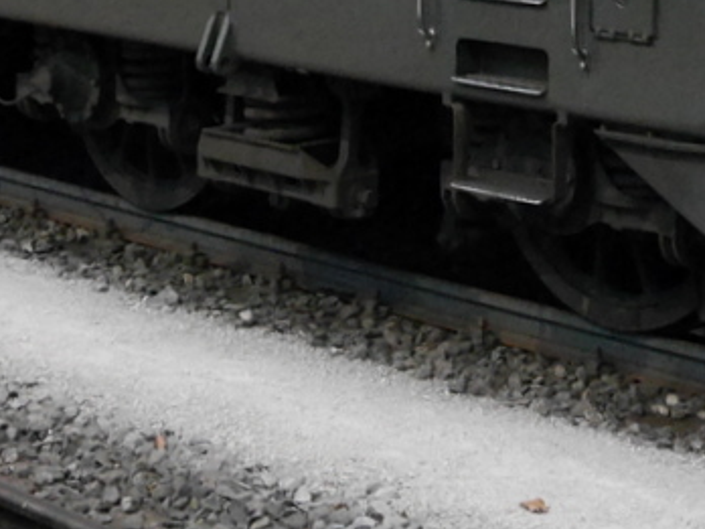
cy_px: -249
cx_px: 365
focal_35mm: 124
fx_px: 2525
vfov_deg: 11.5
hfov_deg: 15.9
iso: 3200
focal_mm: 18
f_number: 4.1
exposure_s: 1/50
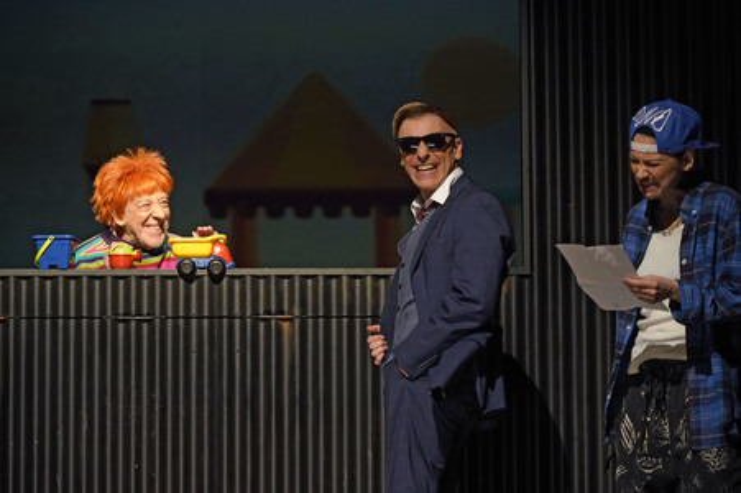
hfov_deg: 15.0
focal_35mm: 137
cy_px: 246
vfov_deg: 10.0
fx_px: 2818
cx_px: 370
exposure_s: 1/250
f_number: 5.6
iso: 2000
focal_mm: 137
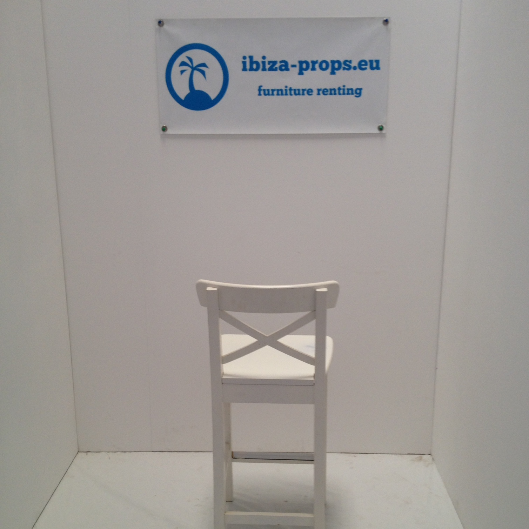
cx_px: 269
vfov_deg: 39.9
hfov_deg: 40.0
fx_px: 726
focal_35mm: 42
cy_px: 306
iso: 50
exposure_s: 1/24
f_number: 2.4
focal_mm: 4.28
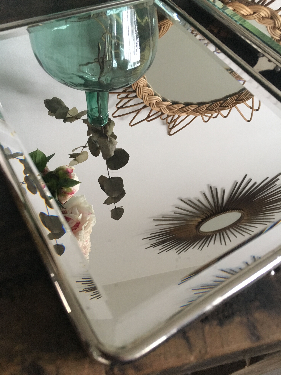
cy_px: 188
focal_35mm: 29
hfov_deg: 48.2
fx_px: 314
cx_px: 140
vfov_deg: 61.7
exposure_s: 1/20
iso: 200
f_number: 2.2
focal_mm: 4.15
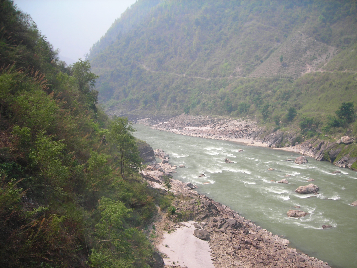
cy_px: 134
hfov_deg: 49.0
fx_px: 392
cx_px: 178
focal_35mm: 38
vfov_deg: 37.7
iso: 50
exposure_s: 1/280
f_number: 3.2
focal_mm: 6.3
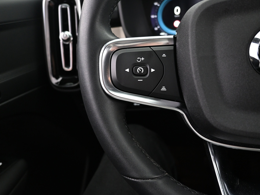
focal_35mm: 27
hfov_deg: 65.3
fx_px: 203
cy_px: 101
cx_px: 130
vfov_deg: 51.3
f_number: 3.5
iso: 1600
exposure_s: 1/13
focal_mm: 16
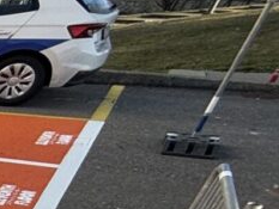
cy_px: 434
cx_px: -604
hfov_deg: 10.8
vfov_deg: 13.7
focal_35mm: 90
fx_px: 726
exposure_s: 1/602
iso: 64
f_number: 2.2
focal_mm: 2.22
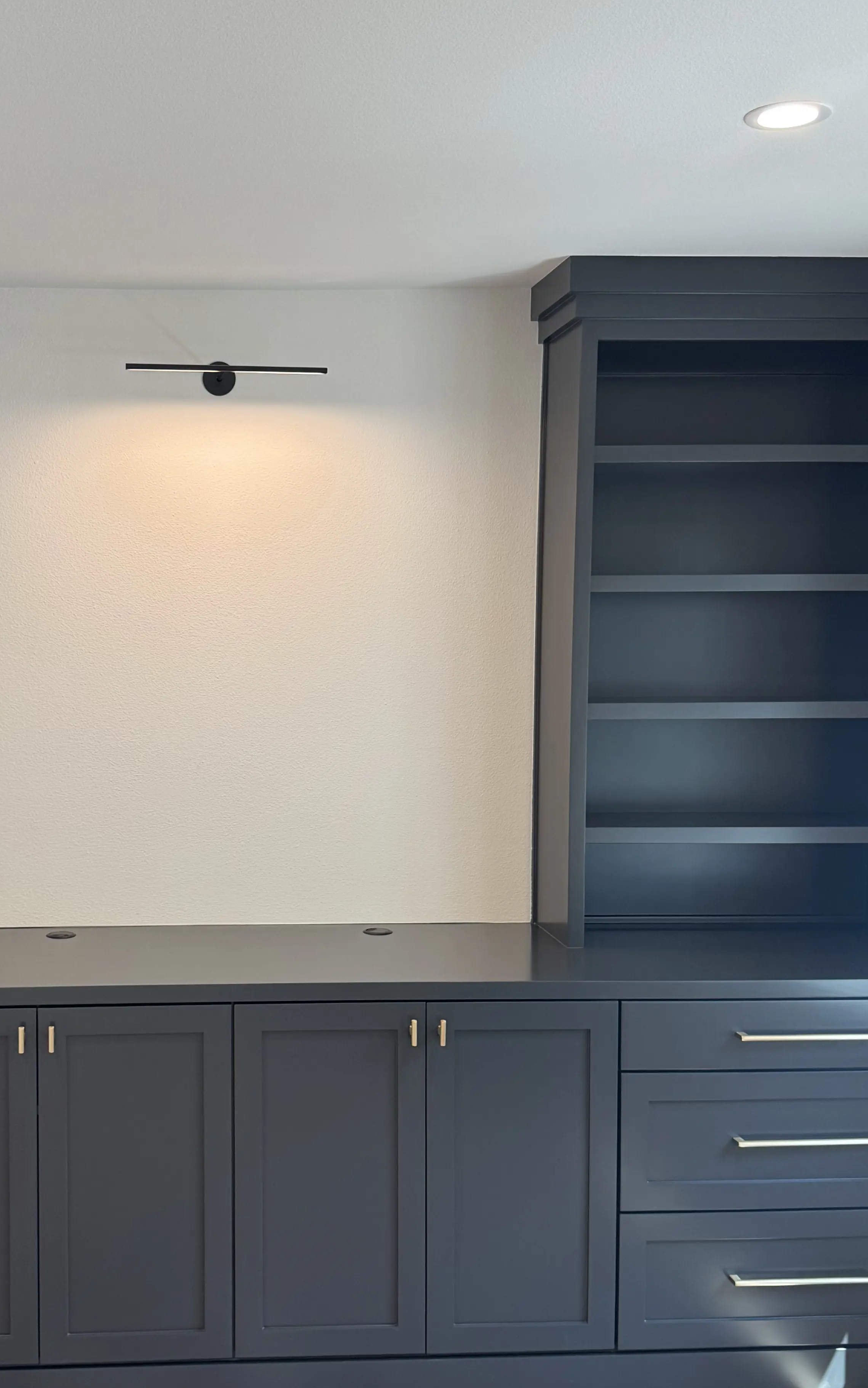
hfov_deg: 31.4
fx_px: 1514
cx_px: 219
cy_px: 756
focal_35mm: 40
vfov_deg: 49.2
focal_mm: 6.76
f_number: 1.78
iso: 100
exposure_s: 1/120
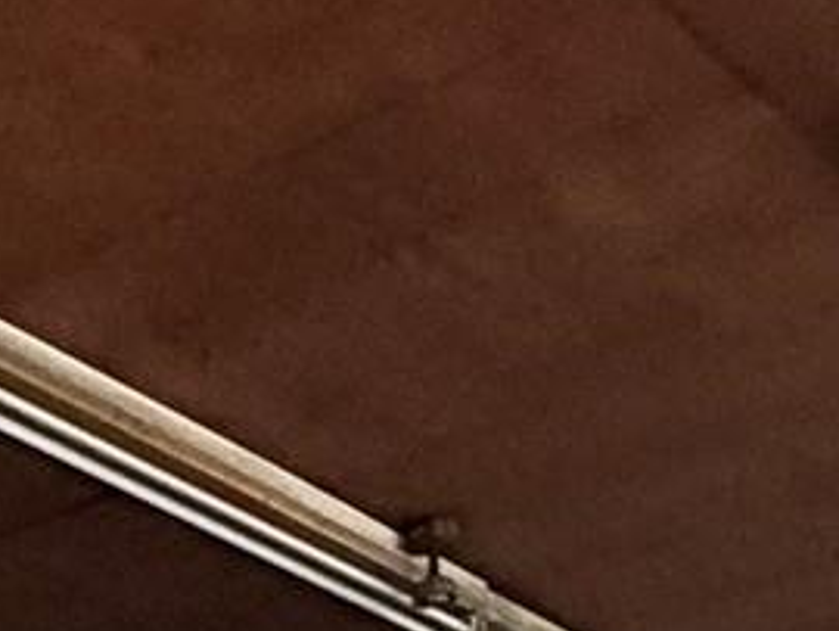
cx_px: -348
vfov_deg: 11.0
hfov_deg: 17.1
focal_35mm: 106
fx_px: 2571
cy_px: 1666
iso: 320
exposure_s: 1/99
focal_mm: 2.22
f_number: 2.2
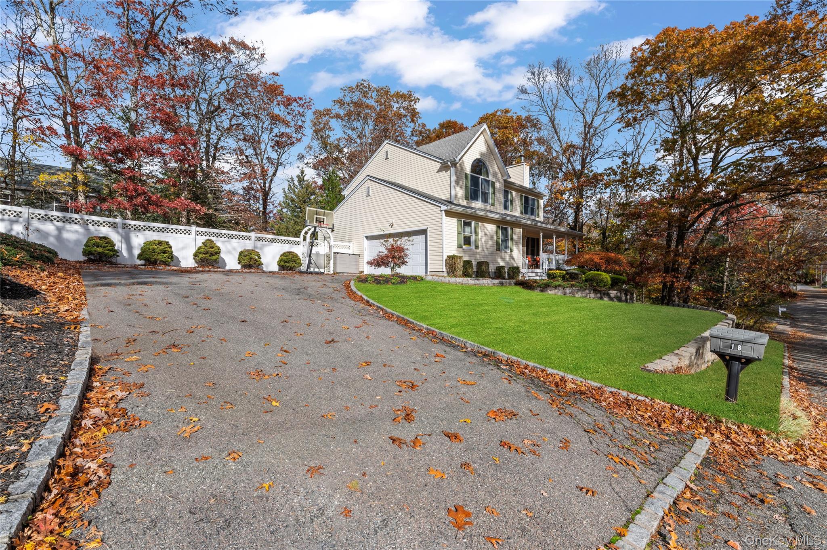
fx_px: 344
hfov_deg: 100.4
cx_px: 414
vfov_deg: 77.2
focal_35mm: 15
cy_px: 275
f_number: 8
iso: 100
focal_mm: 15
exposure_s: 1/320
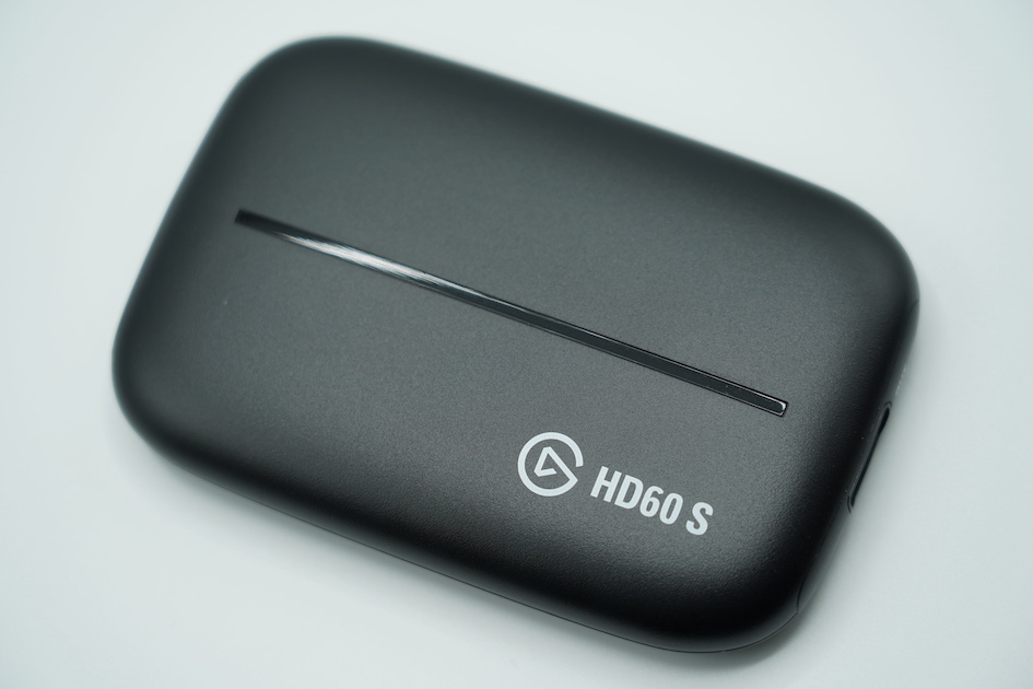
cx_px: 516
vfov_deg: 13.0
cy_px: 344
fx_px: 3013
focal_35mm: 105
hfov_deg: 19.5
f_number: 4.5
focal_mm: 105
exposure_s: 1/160
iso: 100
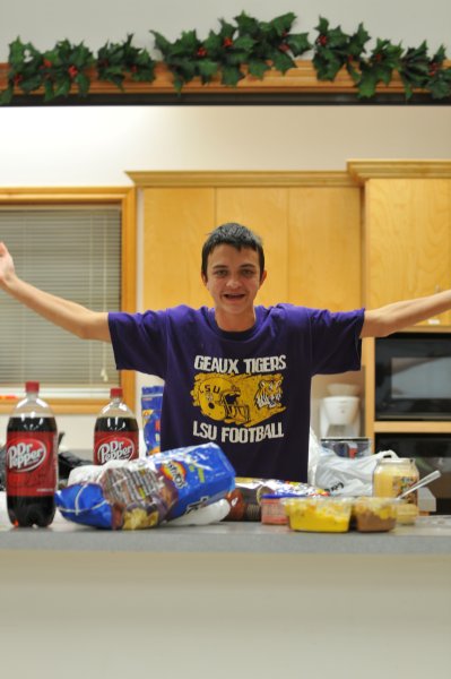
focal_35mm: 105
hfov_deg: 13.0
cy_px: 340
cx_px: 226
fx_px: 1976
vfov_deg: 19.5
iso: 250
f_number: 2.8
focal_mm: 70
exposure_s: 1/60
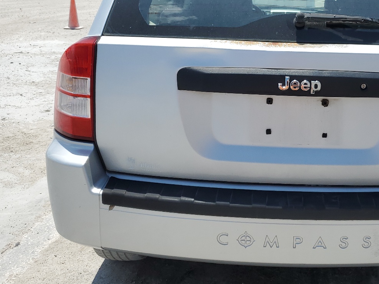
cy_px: 92
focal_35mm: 42
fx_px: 460
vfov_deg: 34.0
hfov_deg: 43.4
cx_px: 282
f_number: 1.5
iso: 50
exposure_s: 1/5000
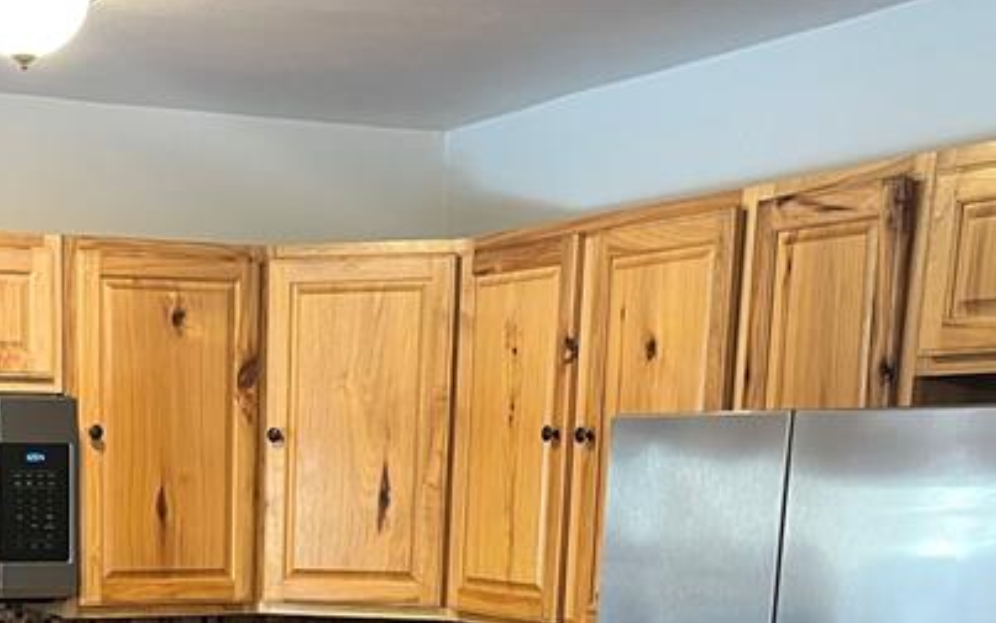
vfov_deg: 16.8
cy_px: 941
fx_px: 1900
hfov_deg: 28.7
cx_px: 185
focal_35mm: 70
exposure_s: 1/60
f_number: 1.6
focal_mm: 5.1
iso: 200
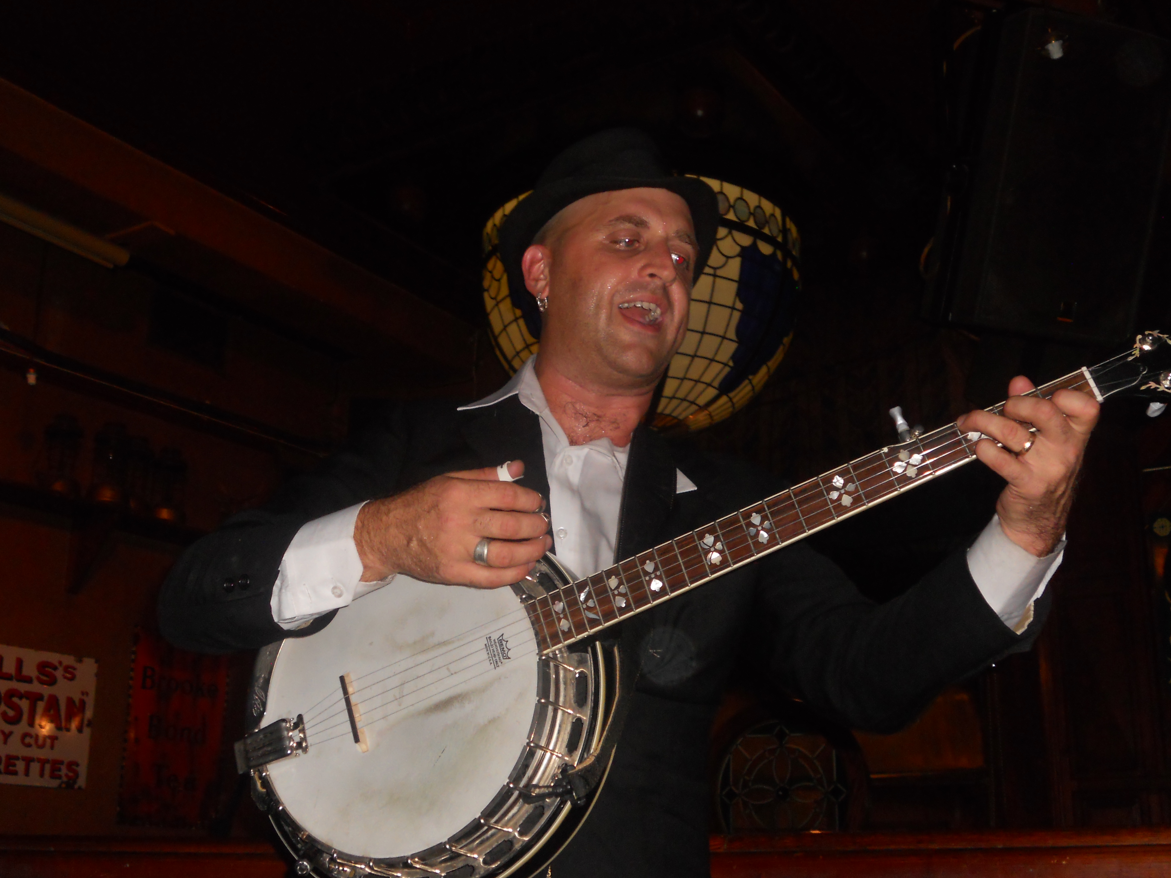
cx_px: 582
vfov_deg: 30.9
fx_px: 1590
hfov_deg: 40.4
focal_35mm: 47
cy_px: 445
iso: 200
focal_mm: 8.2
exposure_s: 1/30
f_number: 4.3
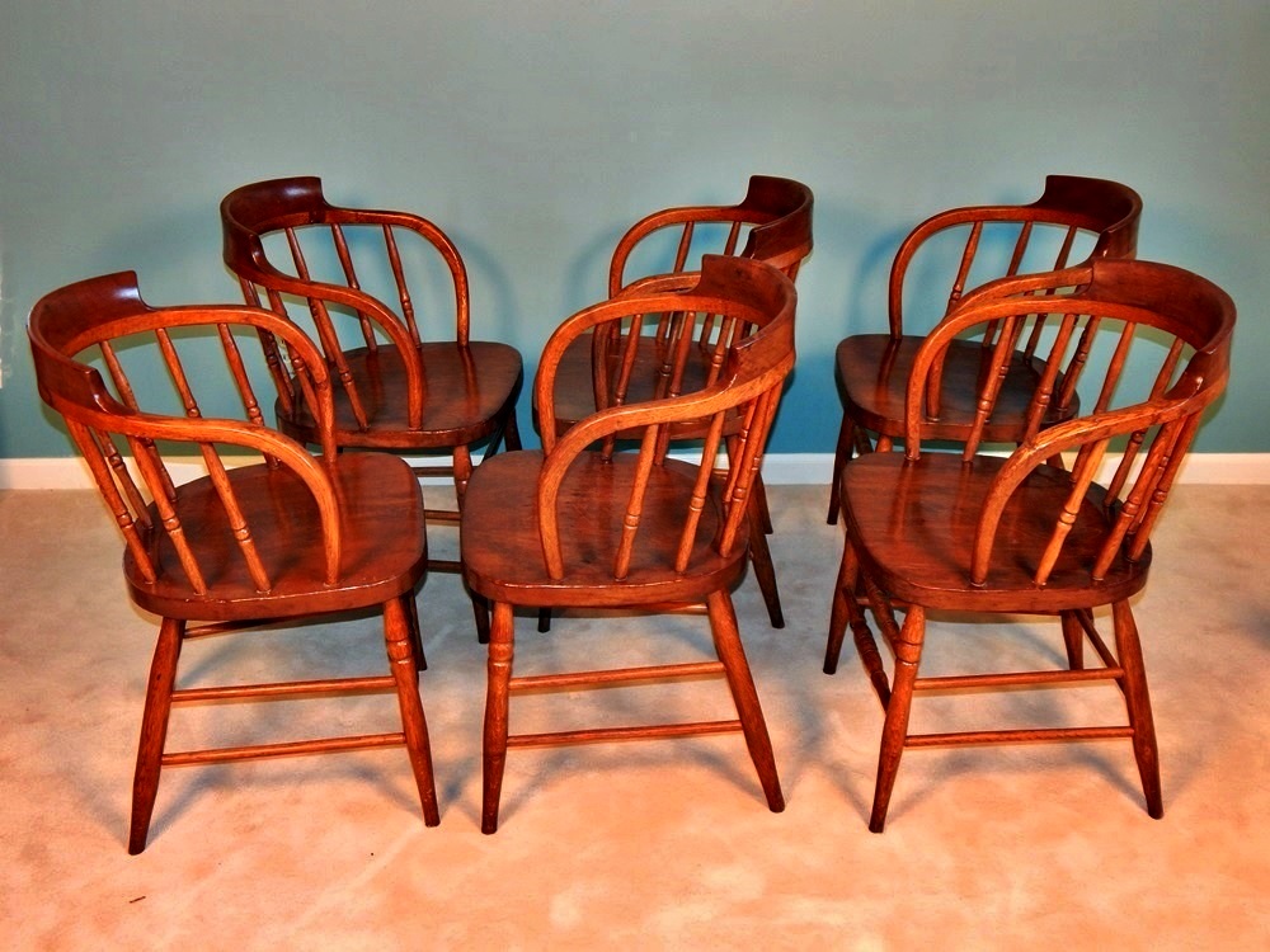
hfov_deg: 49.0
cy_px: 476
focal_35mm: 38
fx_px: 1394
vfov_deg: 37.7
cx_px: 635
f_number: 3.4
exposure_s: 1/30
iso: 200
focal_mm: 6.8
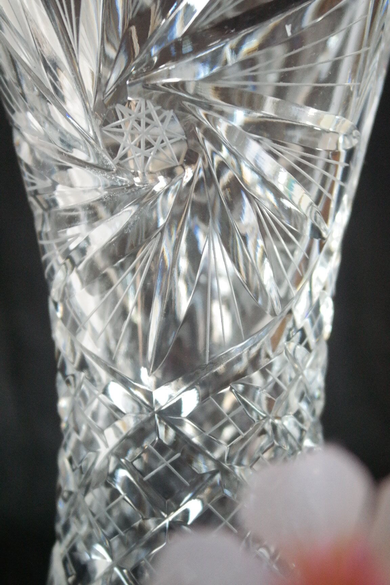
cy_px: 292
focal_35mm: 69
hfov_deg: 19.7
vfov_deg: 29.2
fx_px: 1121
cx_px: 195
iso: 3200
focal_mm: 45
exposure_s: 1/30
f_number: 9
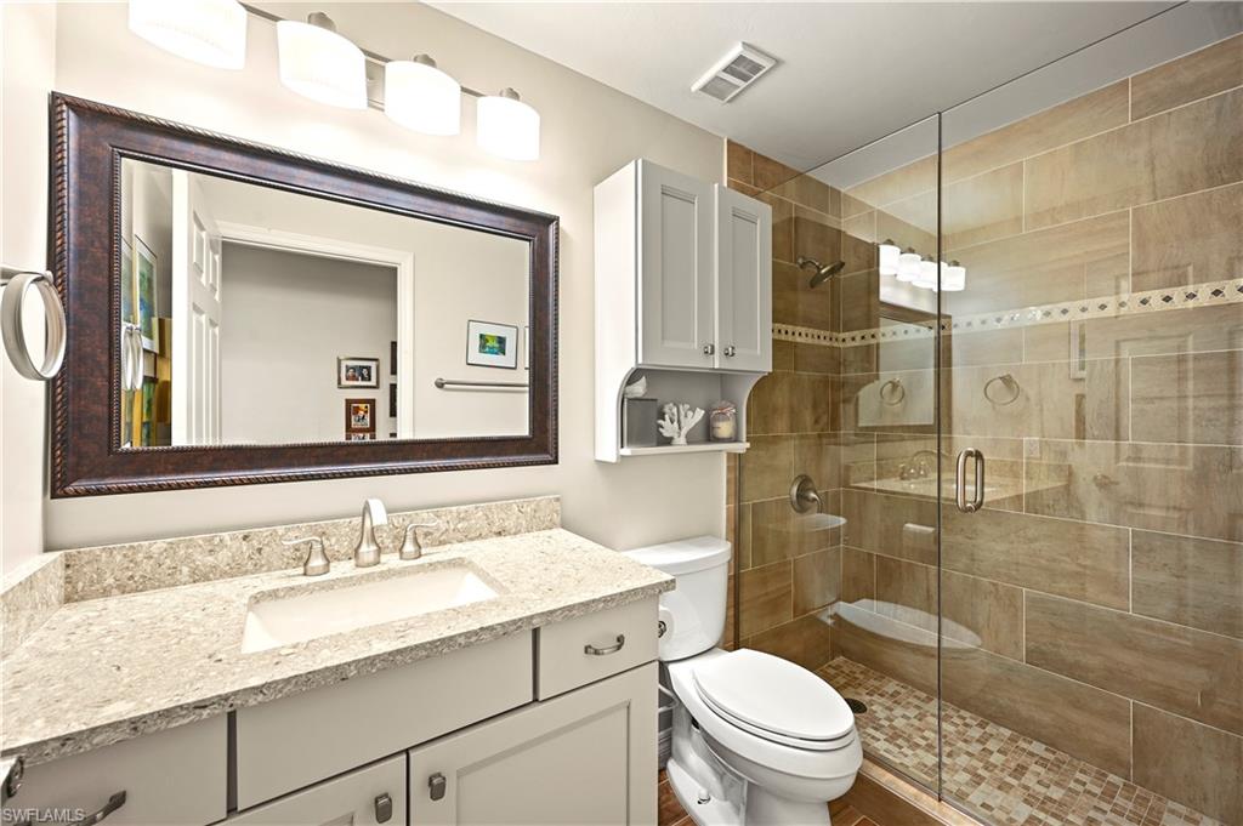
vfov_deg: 81.1
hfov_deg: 104.3
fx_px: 483
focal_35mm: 14
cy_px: 413
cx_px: 622
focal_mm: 14
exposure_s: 1.6
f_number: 8
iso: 100
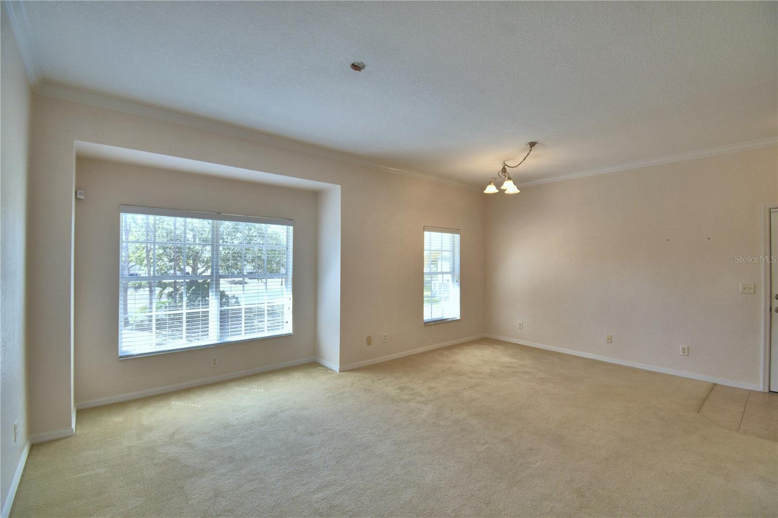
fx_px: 324
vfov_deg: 77.3
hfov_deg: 100.4
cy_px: 259
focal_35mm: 15
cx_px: 389
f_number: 4.5
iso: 200
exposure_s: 1/125
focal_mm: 10
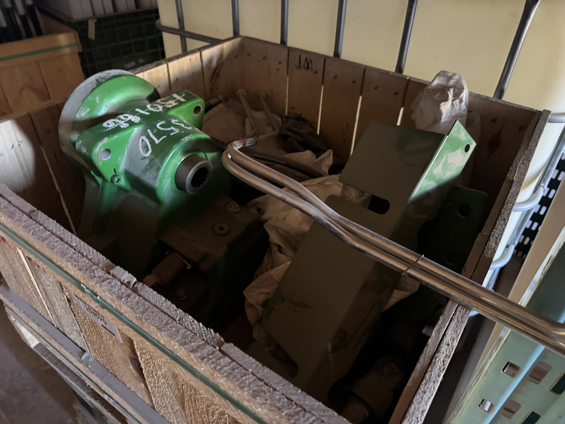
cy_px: 212
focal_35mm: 24
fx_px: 392
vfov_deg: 56.8
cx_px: 282
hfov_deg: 71.6
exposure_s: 1/30
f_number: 1.78
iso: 1250
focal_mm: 6.76
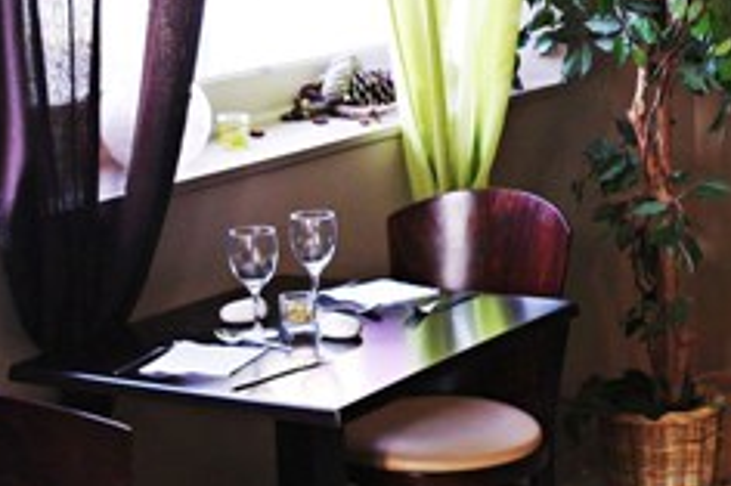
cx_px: 607
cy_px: 6
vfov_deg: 14.2
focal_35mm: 95
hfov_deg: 21.2
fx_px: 1928
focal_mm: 18
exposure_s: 1/40
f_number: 3.5
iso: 120
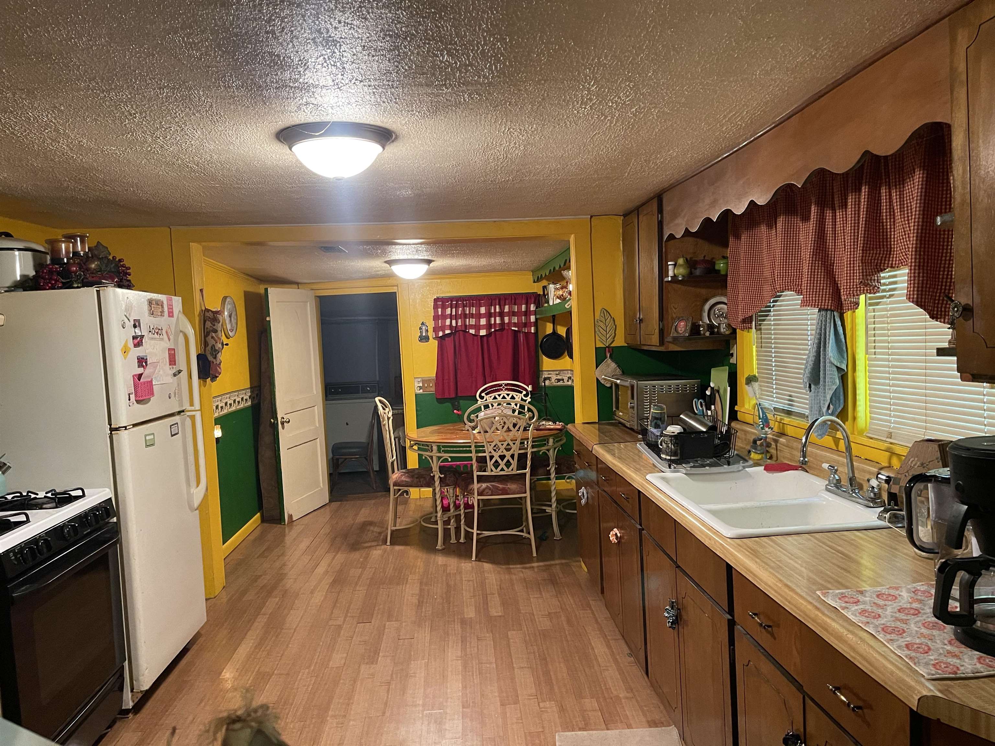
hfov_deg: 69.4
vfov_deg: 54.9
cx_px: 498
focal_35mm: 25
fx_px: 719
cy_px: 373
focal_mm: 5.1
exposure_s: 1/60
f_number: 1.6
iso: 500
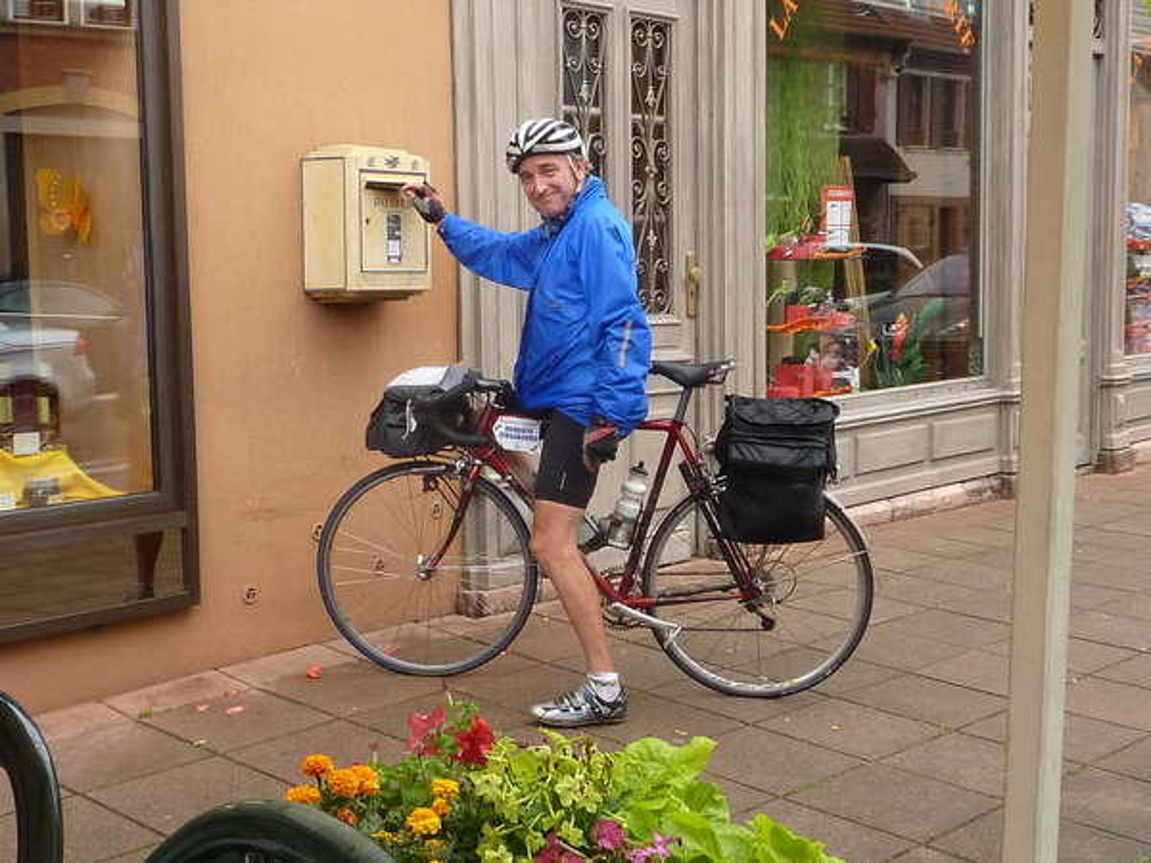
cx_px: 576
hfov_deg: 39.7
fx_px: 1596
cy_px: 432
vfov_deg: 30.3
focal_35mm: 48
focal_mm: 4.4
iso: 200
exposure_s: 1/200
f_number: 4
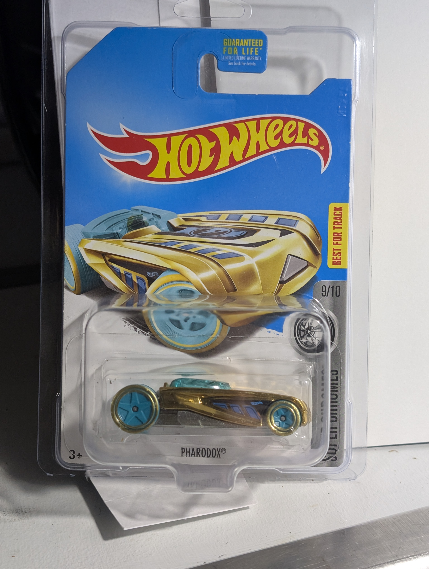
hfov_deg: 29.7
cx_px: 214
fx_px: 808
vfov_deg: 38.9
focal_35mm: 49
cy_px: 284
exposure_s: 1/65
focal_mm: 6.9
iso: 185
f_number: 1.68
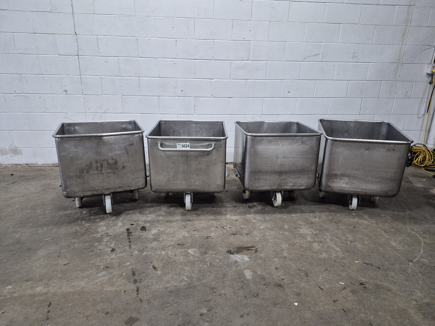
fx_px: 289
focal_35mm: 23
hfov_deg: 73.9
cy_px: 163
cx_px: 218
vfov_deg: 58.9
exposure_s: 1/120
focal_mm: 5.4
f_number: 1.8
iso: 320
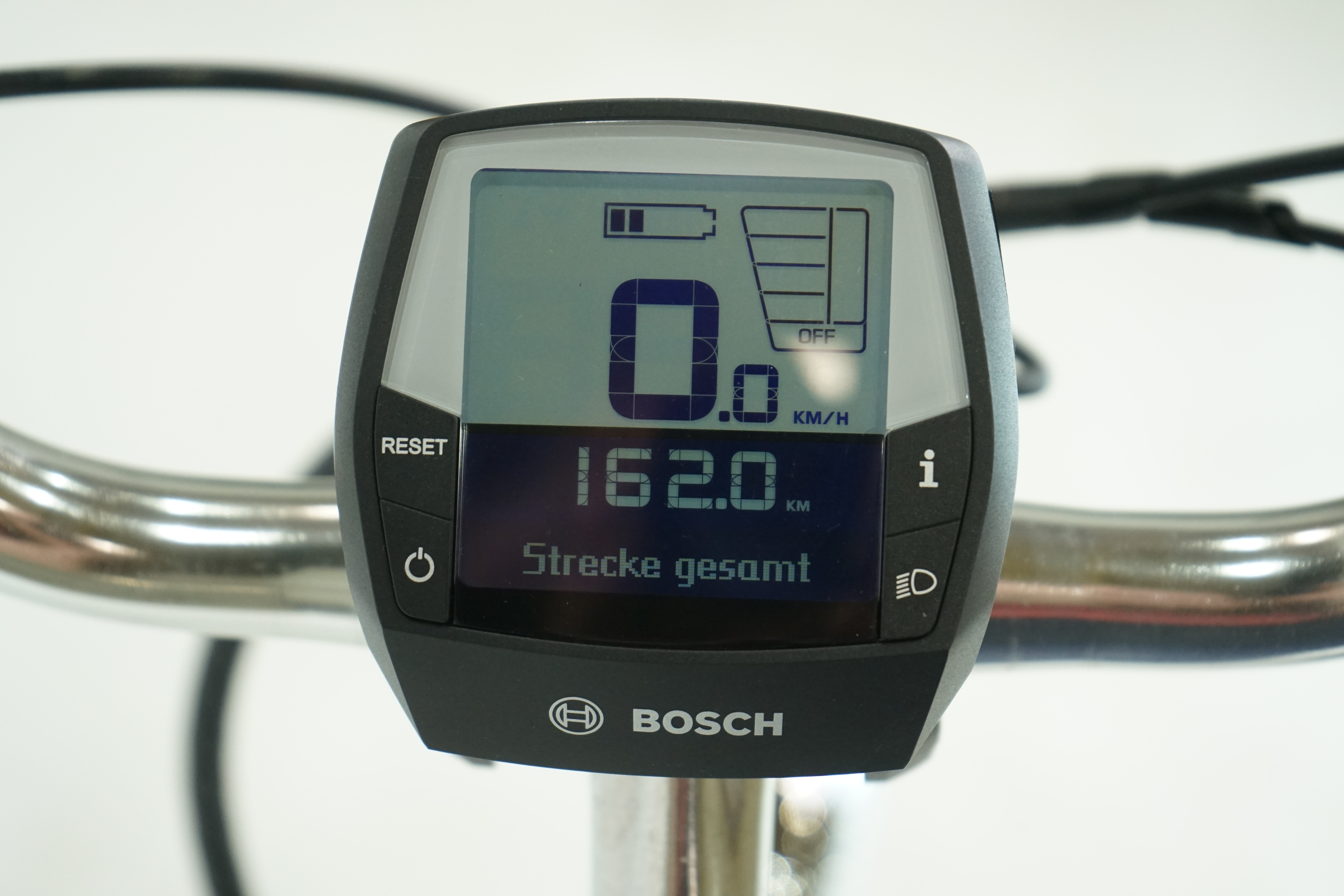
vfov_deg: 19.5
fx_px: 2613
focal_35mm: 70
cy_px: 448
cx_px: 672
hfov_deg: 28.8
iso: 2000
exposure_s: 1/200
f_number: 5.6
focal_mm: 70
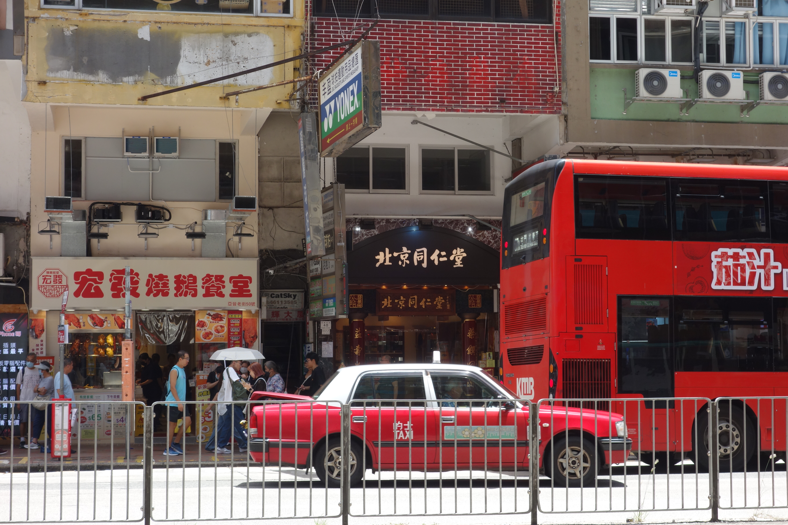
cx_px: 394
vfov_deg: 19.5
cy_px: 262
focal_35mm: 70
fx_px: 1532
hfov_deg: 28.8
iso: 200
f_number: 5.6
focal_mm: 25.93
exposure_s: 1/250
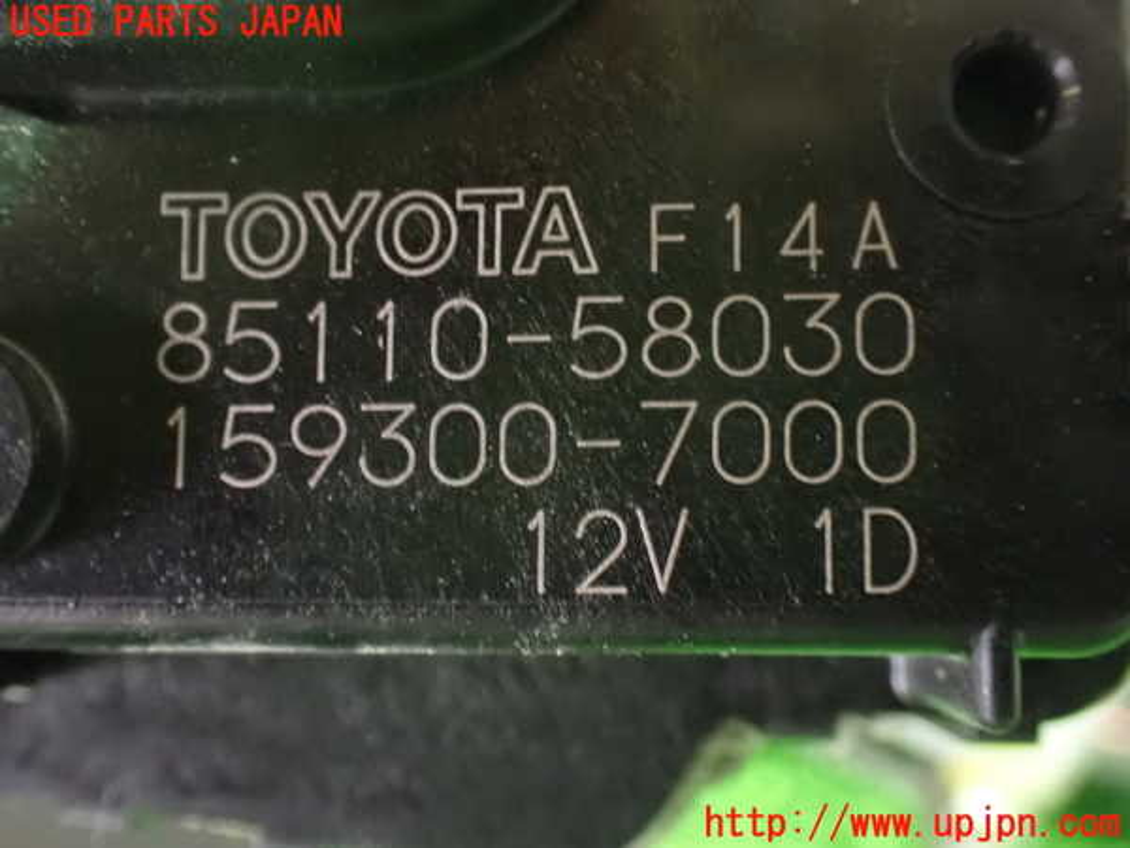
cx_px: 565
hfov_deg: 45.8
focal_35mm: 41
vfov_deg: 35.1
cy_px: 424
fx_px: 1338
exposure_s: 1/8
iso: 1600
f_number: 2.8
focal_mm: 7.31
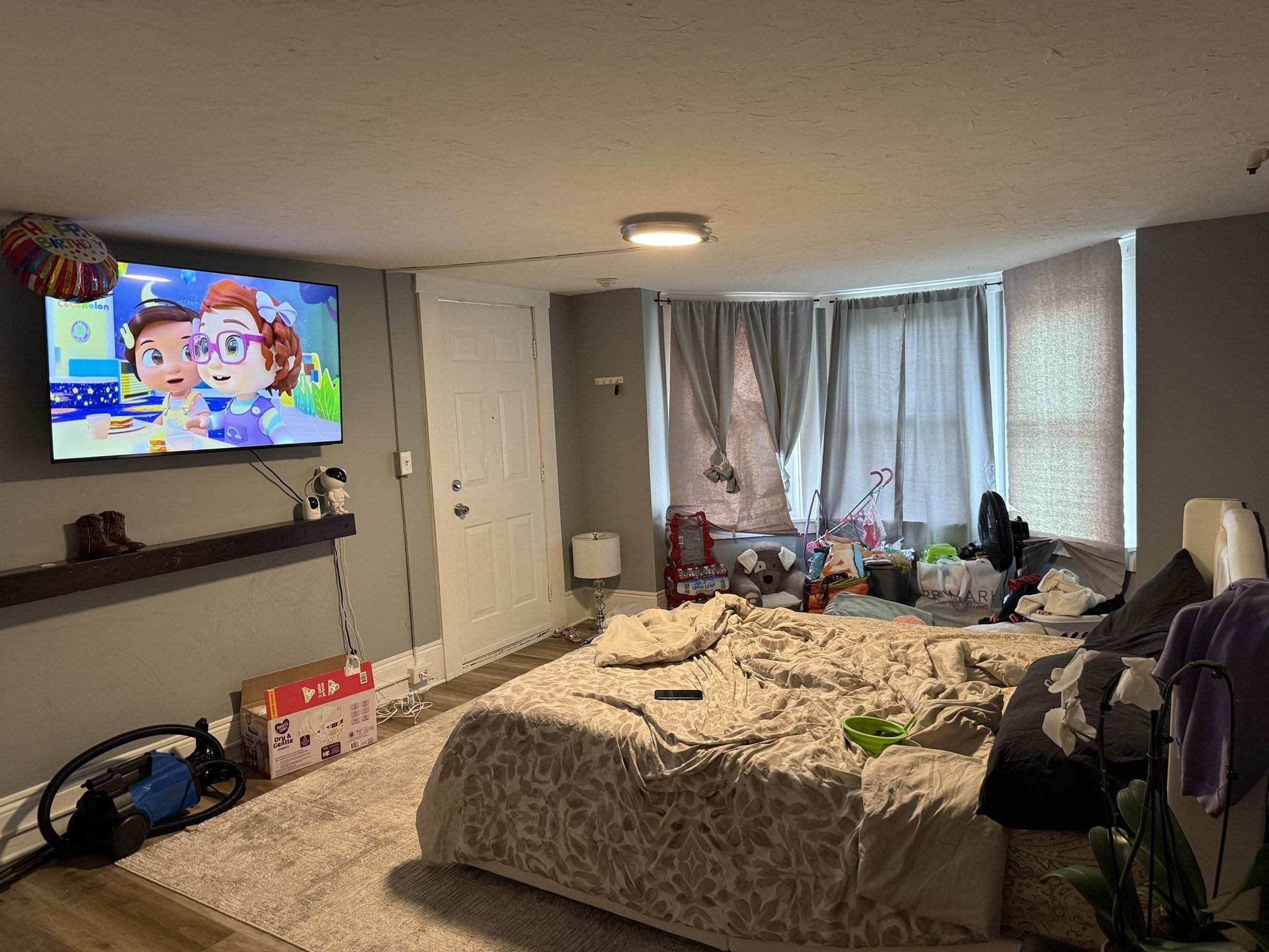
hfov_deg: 71.6
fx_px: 880
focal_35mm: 24
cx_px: 634
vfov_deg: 56.8
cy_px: 476
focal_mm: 6.76
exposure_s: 1/73
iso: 200
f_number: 1.78
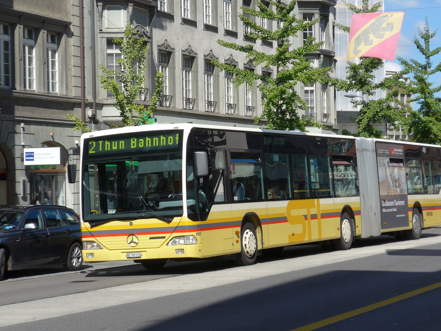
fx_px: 1249
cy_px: 168
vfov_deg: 15.1
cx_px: 231
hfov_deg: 20.0
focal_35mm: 98
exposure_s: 1/500
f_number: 4.6
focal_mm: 18
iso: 80
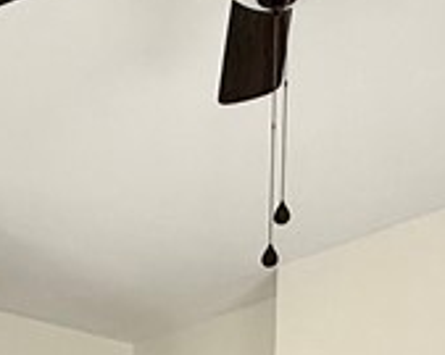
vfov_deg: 15.4
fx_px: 1093
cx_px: -13
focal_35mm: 83
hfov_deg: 22.1
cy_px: 676
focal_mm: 2.22
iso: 80
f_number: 2.2
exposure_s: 1/120
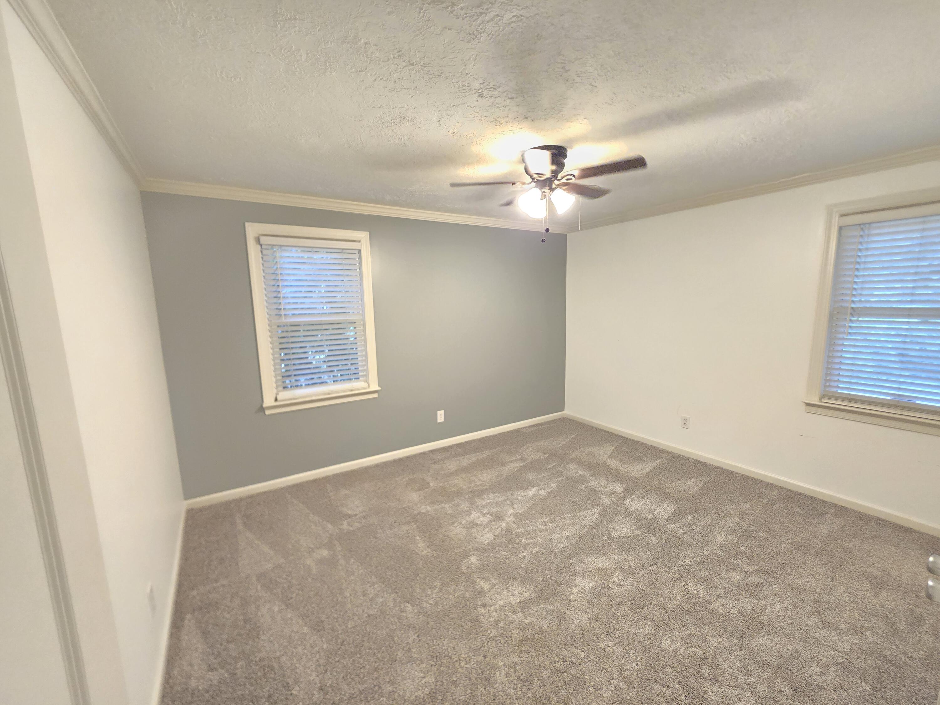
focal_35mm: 13
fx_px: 353
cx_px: 470
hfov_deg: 106.2
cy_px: 352
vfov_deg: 89.9
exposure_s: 1/60
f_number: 2.2
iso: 800
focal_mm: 2.2
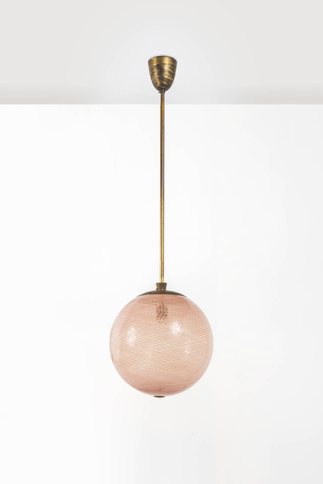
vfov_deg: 39.6
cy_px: 242
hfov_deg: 27.0
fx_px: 672
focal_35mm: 50
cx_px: 162
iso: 100
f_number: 14
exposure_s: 1/250
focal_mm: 50
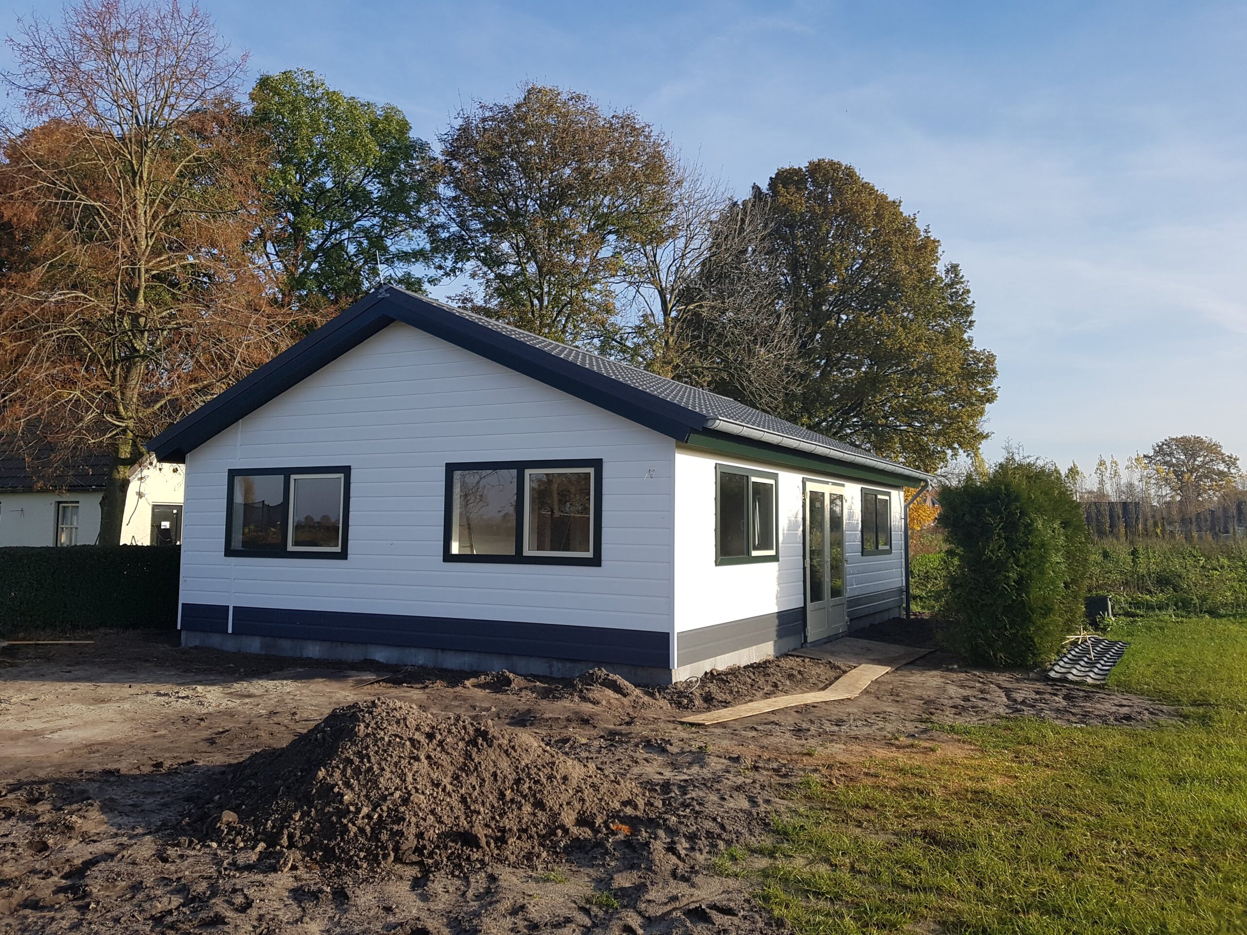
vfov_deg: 53.1
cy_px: 468
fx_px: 937
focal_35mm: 26
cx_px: 624
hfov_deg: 67.3
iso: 50
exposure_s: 1/1620
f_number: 1.7
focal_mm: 4.2
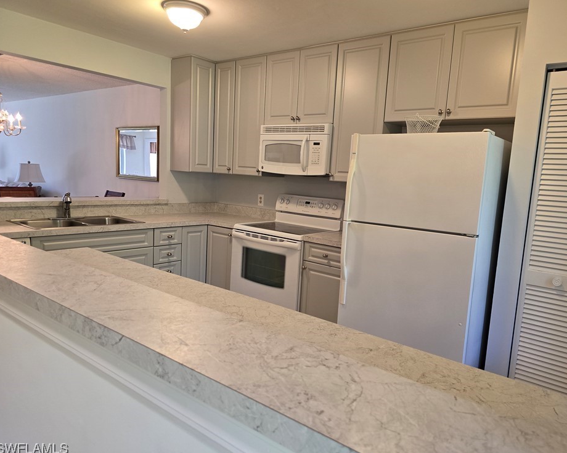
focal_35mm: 25
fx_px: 420
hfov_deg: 68.0
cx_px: 308
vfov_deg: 56.8
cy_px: 226
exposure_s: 1/120
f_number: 1.7
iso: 200
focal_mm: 6.3
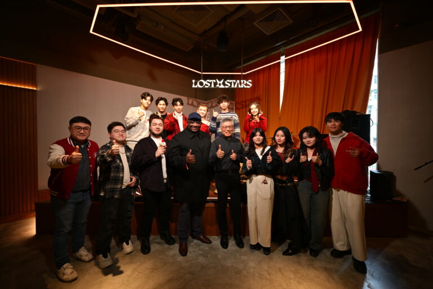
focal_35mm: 14
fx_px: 168
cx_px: 216
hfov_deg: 104.3
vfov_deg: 81.2
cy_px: 144
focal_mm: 14
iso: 320
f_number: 2.8
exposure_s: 1/100
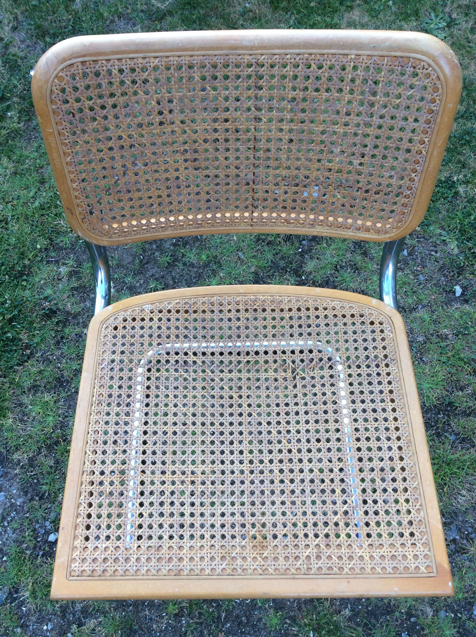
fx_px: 588
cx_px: 238
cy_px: 318
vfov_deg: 56.9
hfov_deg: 44.1
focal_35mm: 32
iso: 64
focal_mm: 3.3
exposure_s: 1/100
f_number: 2.4
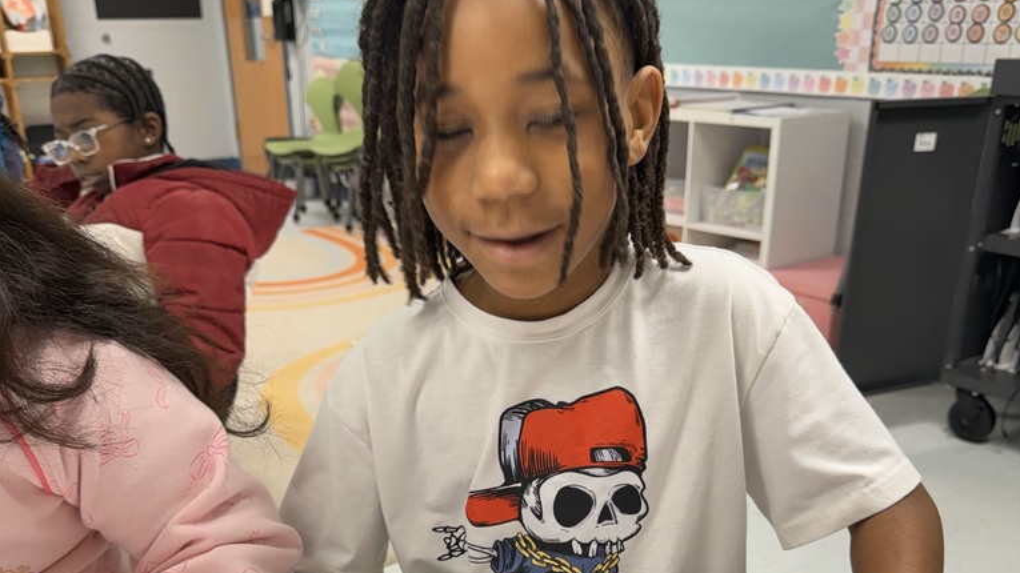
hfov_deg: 56.6
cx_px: 511
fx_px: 946
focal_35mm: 35
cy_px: 486
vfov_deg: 32.4
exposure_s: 1/60
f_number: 1.78
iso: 100
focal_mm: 6.76
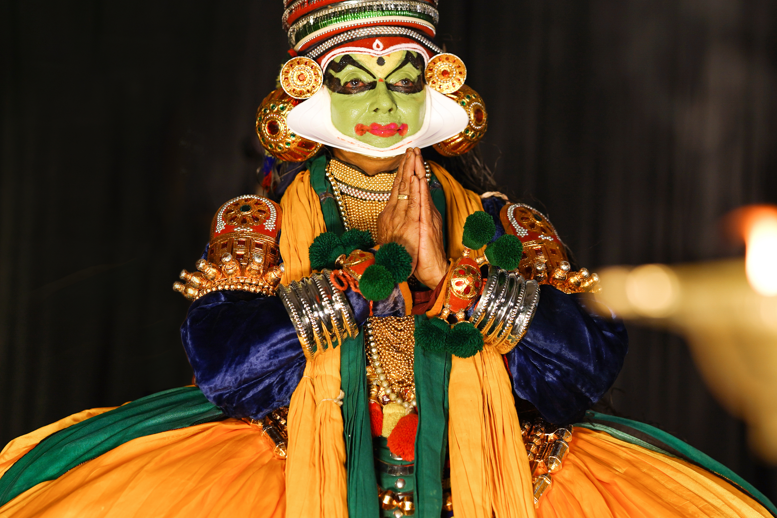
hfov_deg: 13.7
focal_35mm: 150
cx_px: 453
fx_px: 3237
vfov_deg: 9.1
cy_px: 186
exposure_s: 1/200
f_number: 2
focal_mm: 85
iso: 125
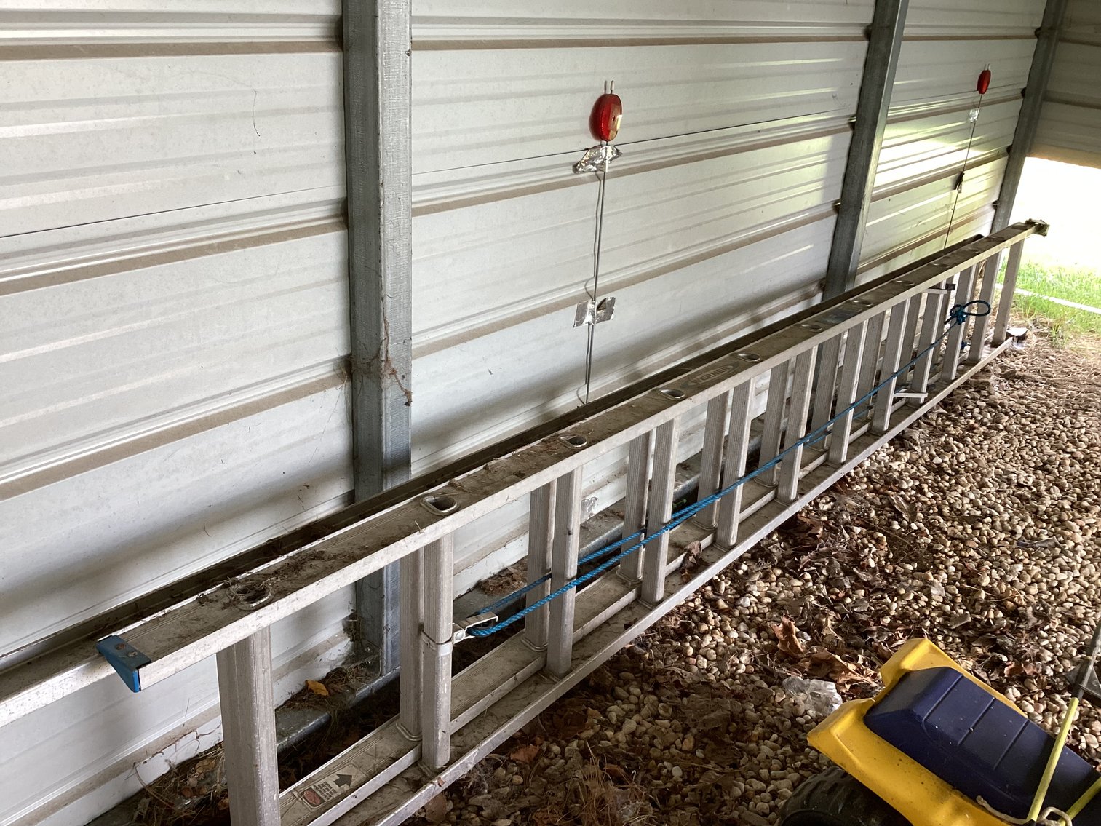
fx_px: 986
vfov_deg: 45.4
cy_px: 413
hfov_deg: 58.3
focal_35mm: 31
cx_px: 550
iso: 80
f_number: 2.4
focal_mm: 3.3
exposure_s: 1/60
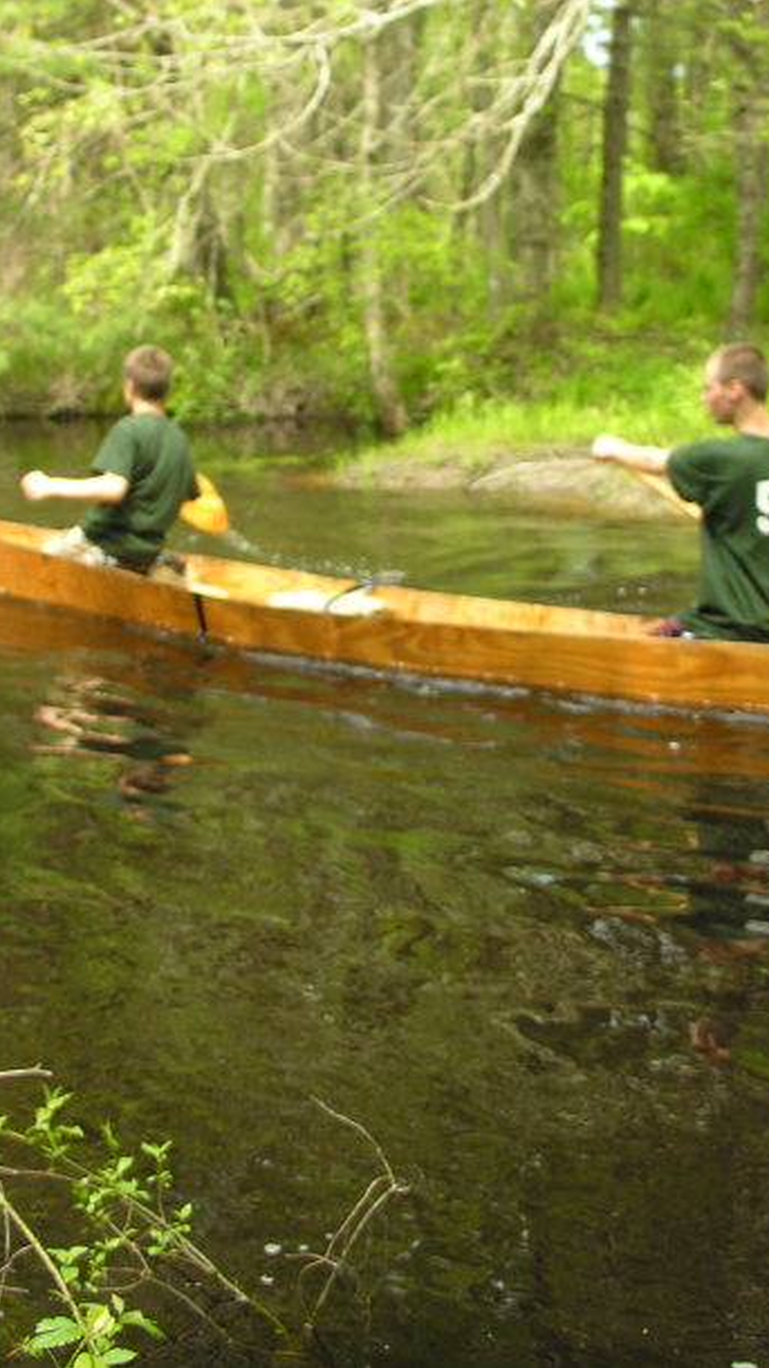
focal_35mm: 55
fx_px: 1994
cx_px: 426
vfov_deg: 37.8
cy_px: 630
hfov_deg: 21.8
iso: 50
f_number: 2.8
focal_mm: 8.9
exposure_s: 1/125
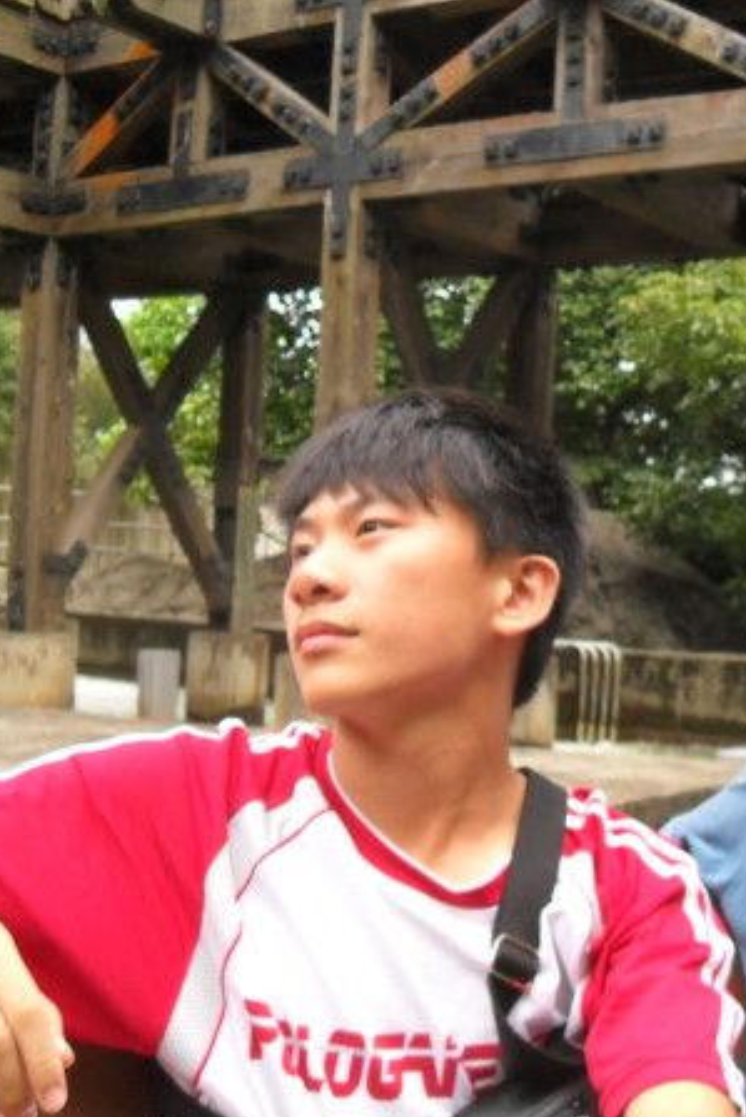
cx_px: 601
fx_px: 1615
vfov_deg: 38.2
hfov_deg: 25.5
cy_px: 556
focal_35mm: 52
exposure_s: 1/350
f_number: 2.8
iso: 160
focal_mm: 6.2
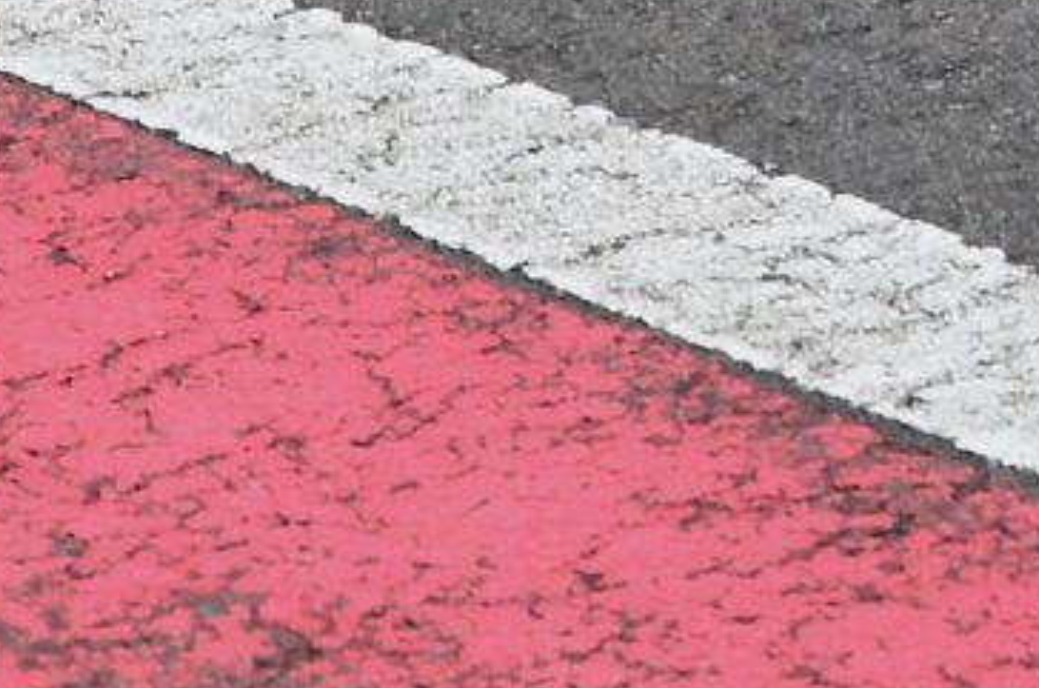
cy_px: -1456
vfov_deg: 3.9
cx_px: -1319
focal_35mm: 338
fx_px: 9734
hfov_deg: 5.9
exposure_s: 1/500
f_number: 10
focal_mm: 32
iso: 200
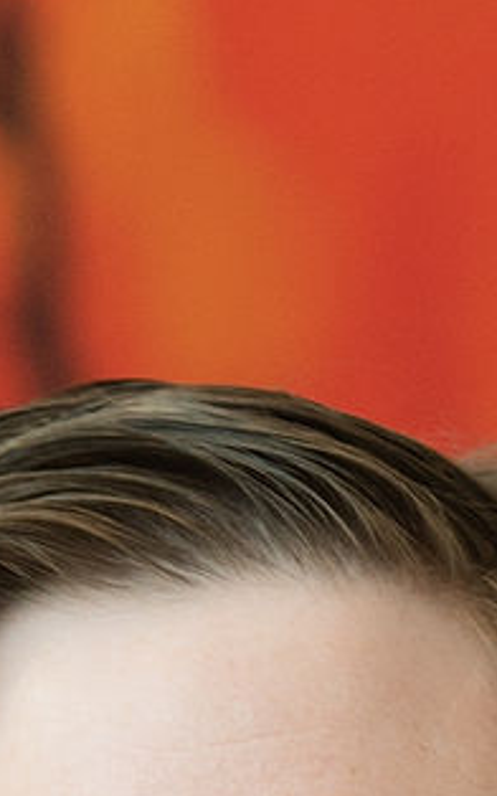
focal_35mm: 972
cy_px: 1838
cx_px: 335
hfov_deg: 1.4
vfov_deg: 2.2
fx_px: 21084
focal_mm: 130
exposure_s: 1/200
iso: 1000
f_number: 4
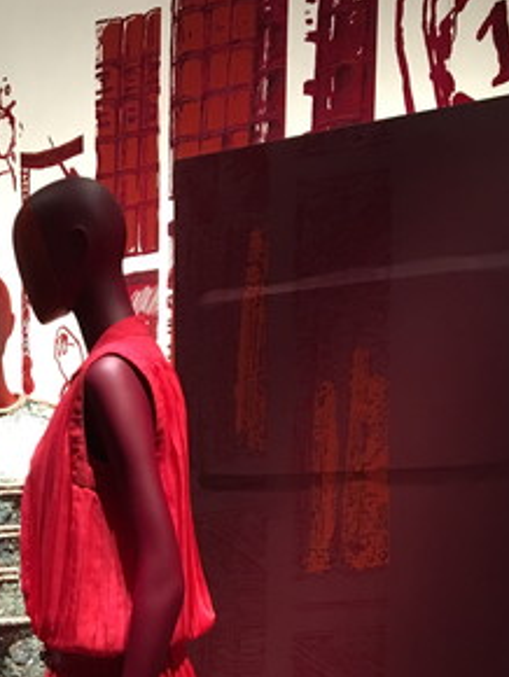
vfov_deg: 30.3
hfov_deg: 23.9
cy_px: 651
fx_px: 1175
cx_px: 75
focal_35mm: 60
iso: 200
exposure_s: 1/24
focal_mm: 4.15
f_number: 2.2
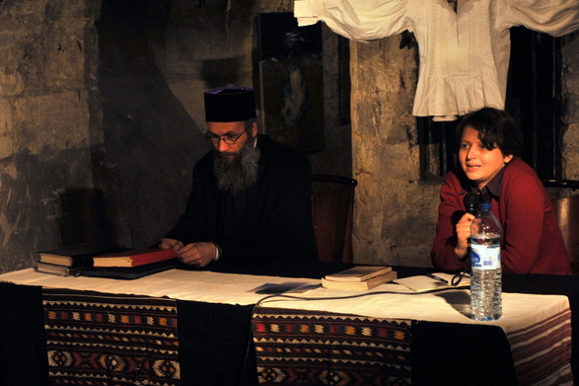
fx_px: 1447
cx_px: 324
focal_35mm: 90
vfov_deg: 15.2
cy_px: 229
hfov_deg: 22.6
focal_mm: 66
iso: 1600
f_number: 7.1
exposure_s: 1/80
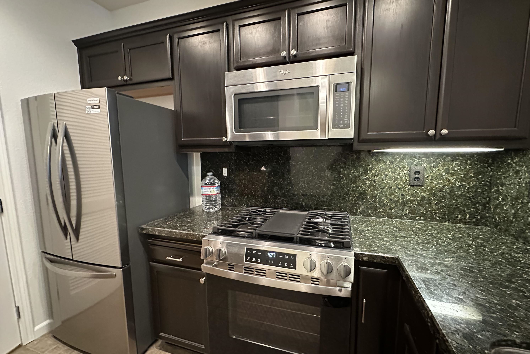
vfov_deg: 77.3
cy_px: 182
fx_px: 221
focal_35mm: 15
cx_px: 273
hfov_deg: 100.4
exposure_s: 1/40
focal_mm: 2.22
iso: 1250
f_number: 2.2
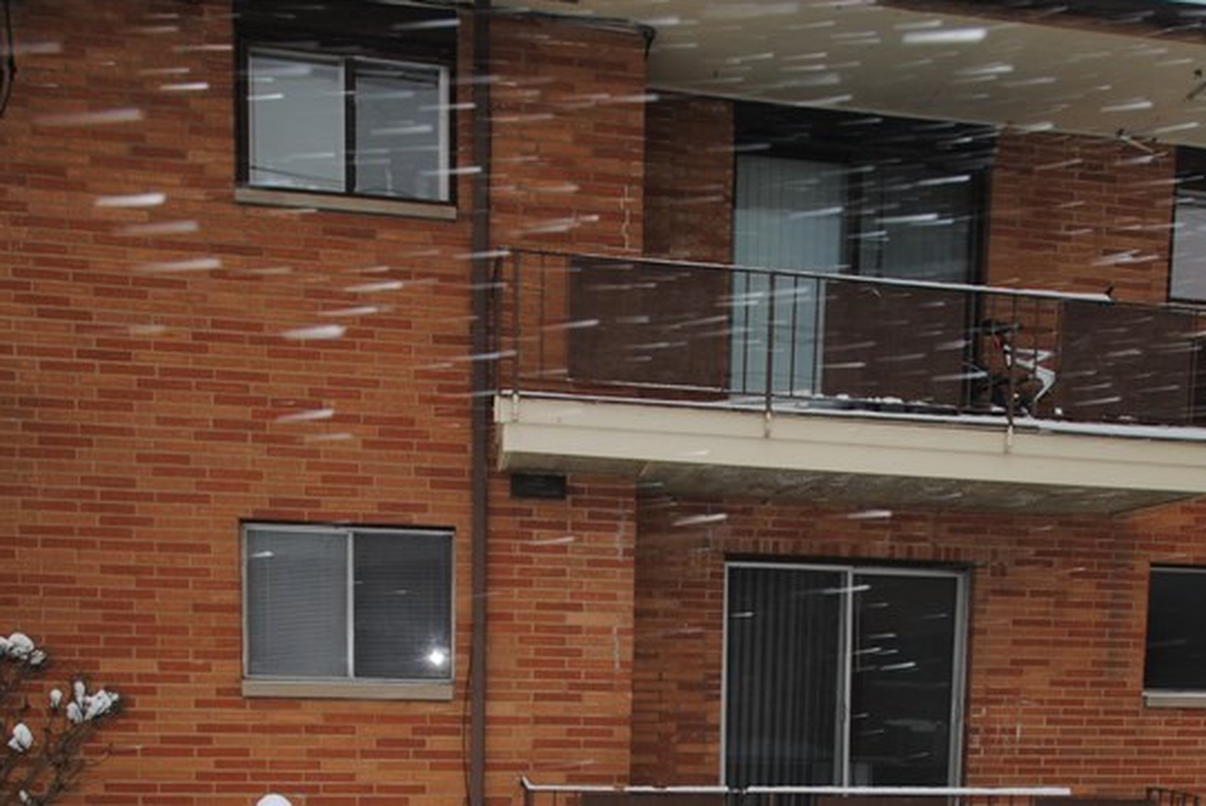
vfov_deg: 36.1
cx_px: 629
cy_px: 802
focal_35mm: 33
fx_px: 1106
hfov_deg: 57.2
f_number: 11
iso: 100
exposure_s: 1/200
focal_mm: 11
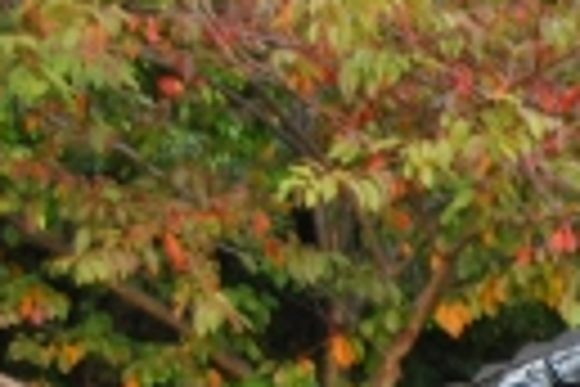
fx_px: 4196
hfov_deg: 7.4
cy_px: 706
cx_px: 1380
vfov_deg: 5.2
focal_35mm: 260
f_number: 4.8
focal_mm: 35
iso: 560
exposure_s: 1/30
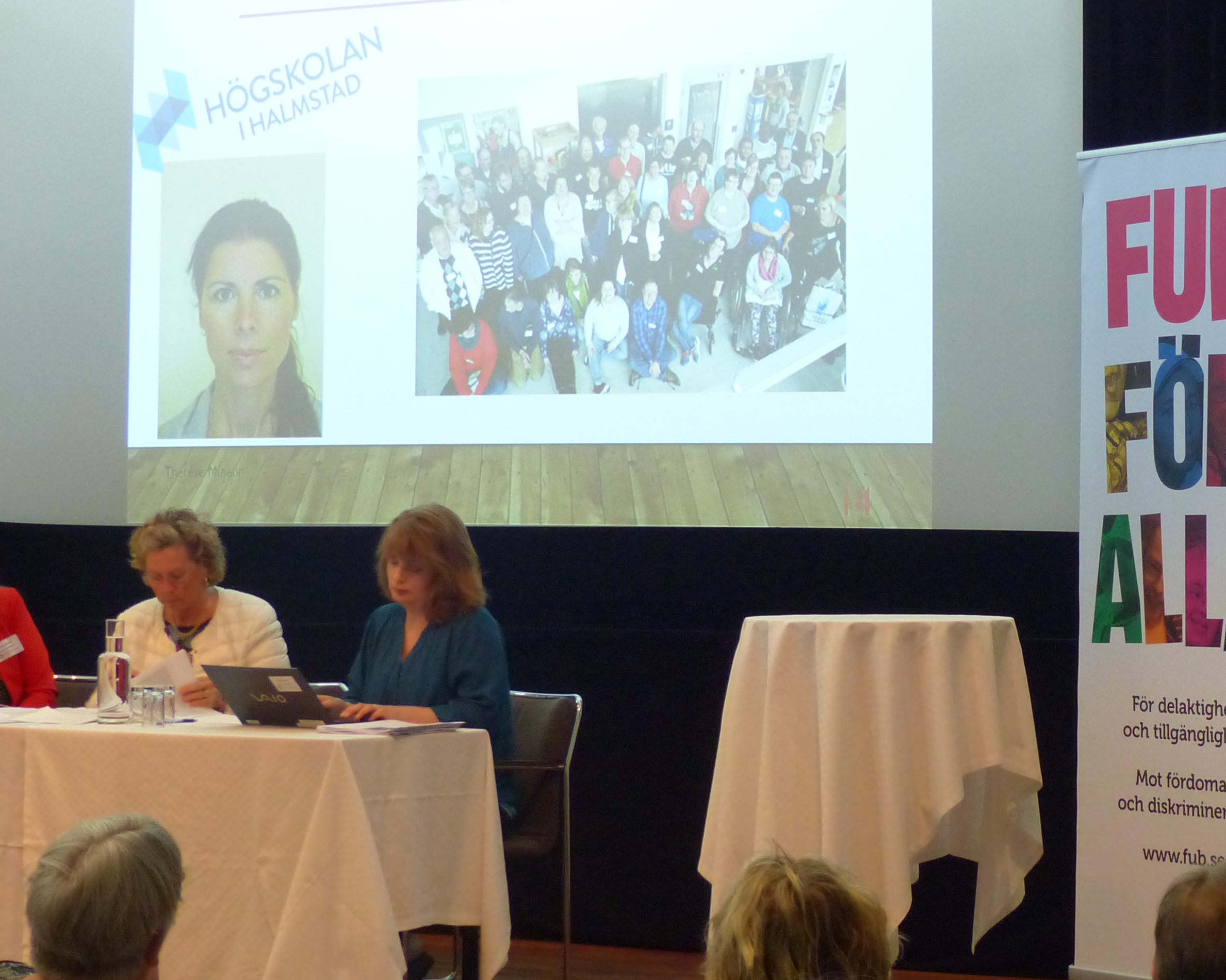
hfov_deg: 20.6
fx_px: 3338
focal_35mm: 92
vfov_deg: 16.7
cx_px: 991
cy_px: 444
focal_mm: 10.1
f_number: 2.8
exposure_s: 1/30
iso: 400
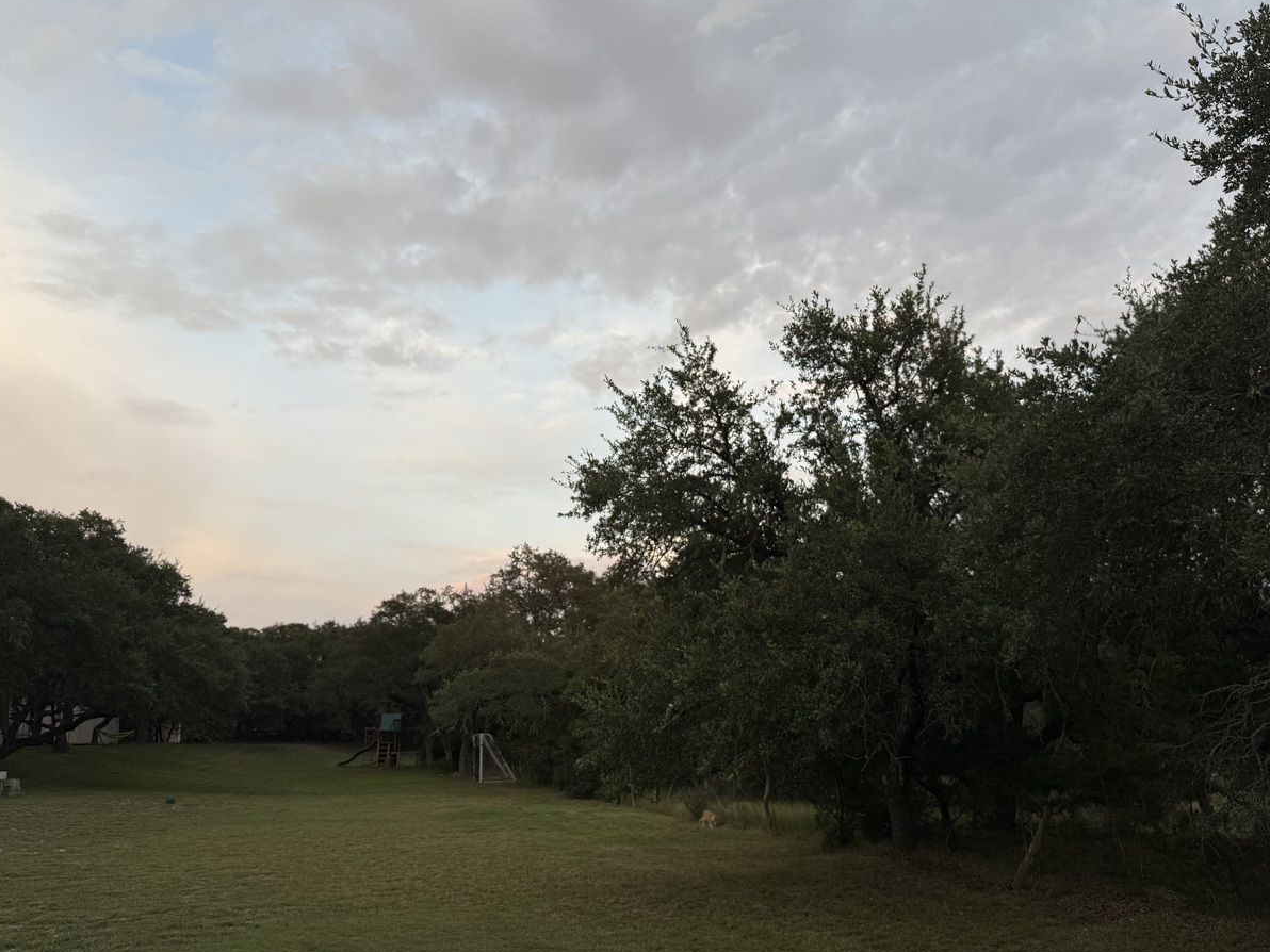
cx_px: 639
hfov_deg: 61.7
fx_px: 1064
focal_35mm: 29
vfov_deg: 48.2
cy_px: 442
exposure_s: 1/253
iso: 64
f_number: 1.78
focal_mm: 6.76
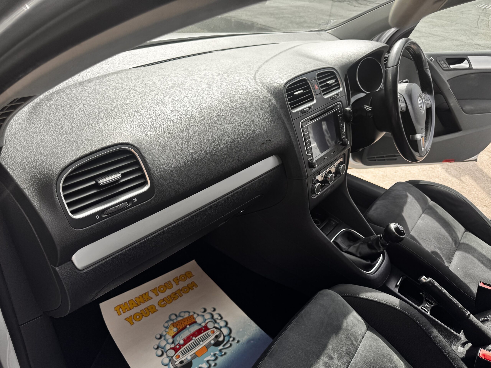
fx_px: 340
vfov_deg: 56.8
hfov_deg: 71.6
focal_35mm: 24
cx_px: 246
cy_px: 184
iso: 80
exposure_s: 1/1560
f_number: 1.78
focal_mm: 6.76
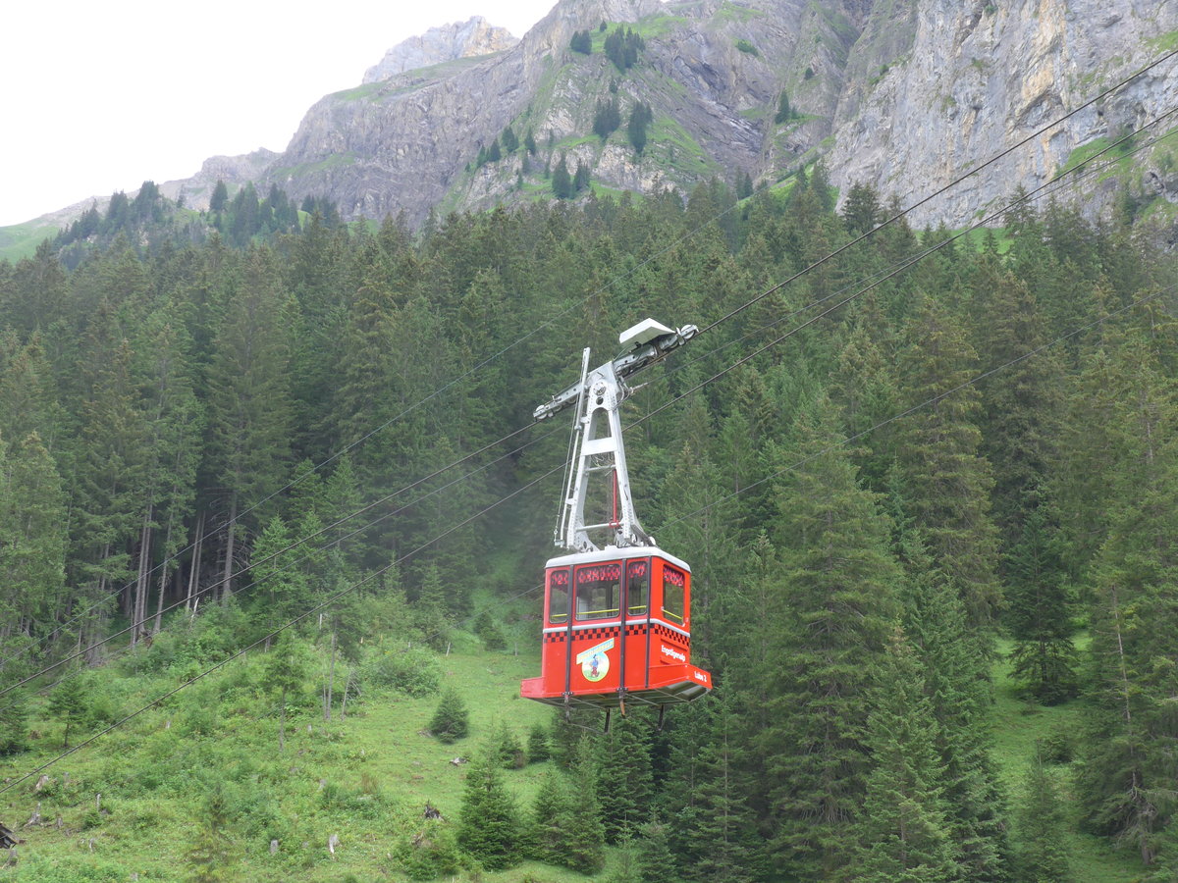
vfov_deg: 28.0
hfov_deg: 36.8
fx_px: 1770
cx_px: 589
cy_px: 442
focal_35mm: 52
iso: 80
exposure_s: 1/160
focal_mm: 10.7
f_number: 3.3
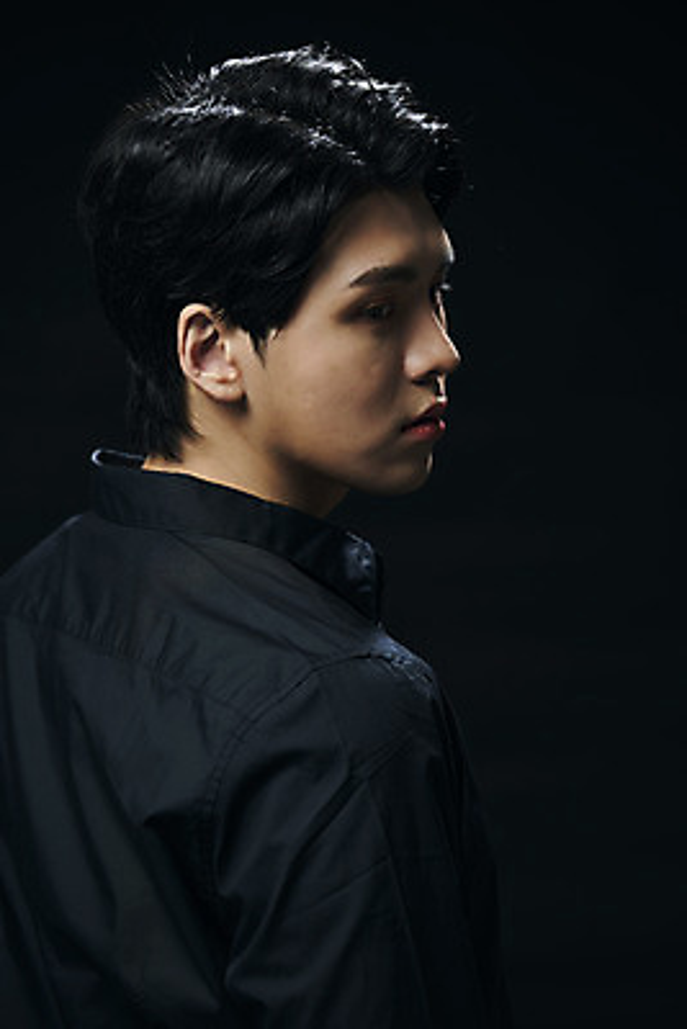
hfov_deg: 7.2
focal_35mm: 190
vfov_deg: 10.8
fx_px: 5434
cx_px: 344
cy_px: 514
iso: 64
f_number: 4
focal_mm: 190
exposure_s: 1/125
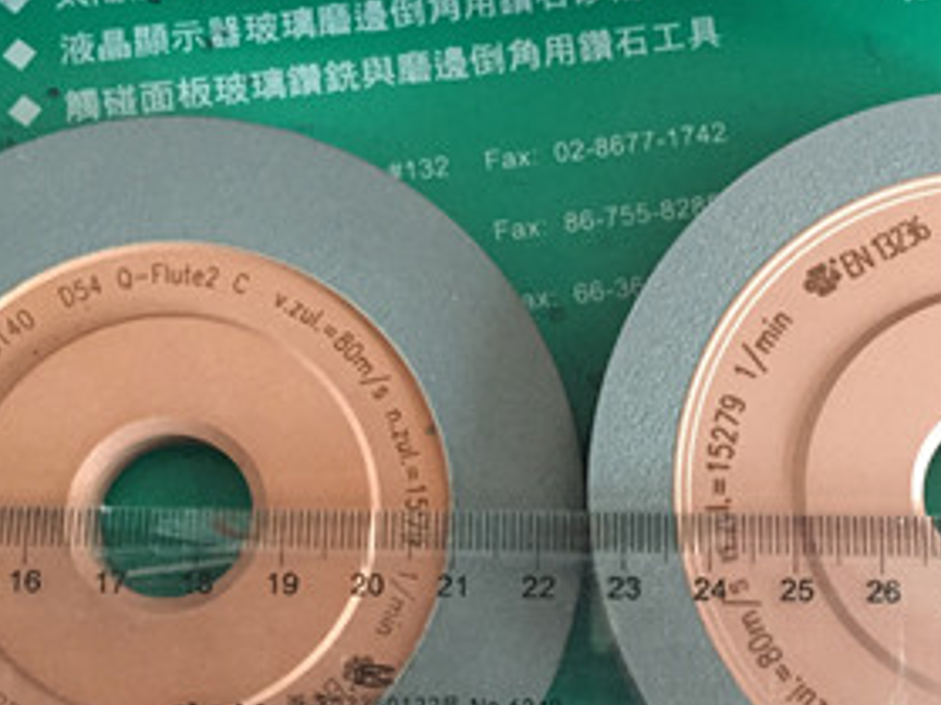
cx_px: 536
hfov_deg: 36.8
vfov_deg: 27.6
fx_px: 1413
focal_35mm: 52
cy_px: 528
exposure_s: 1/15
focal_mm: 4.15
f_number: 2.2
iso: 320
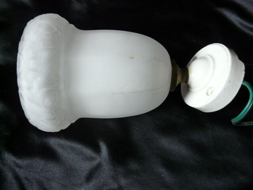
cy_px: 95
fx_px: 205
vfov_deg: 49.7
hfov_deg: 63.4
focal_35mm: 28
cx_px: 126
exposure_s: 1/6
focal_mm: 4.6
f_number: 2.8
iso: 200
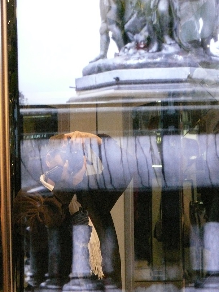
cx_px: 110
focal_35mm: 124
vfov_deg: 15.9
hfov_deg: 12.0
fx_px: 1046
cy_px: 147
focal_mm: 23.3
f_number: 3.6
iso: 800
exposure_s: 1/60
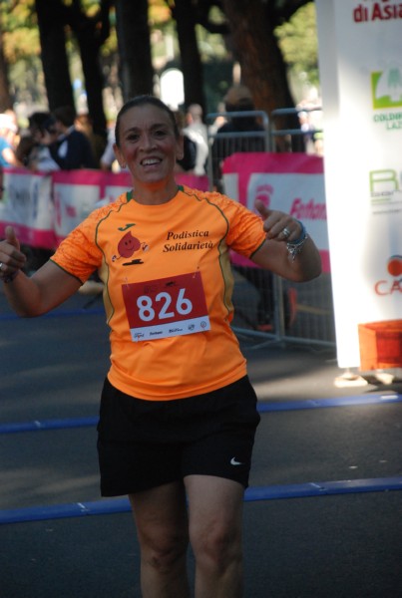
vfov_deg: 10.1
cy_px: 299
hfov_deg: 6.8
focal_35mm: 202
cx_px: 201
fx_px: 3374
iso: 1000
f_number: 5.6
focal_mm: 135
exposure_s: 1/640
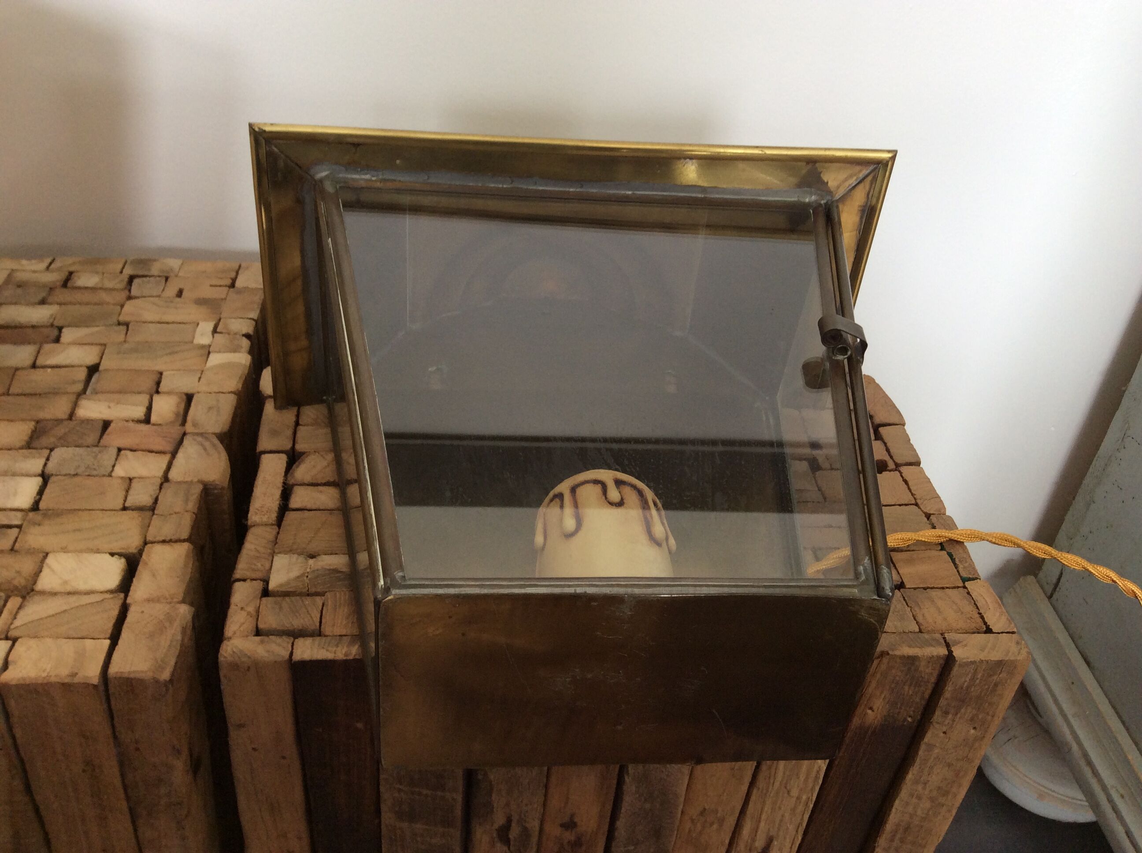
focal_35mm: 32
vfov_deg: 44.1
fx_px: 1054
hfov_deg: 56.9
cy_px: 426
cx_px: 571
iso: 50
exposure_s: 1/25
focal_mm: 3.3
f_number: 2.4
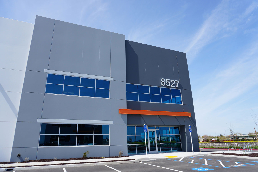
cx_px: 129
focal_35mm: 24
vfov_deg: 53.1
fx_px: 172
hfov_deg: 73.7
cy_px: 86
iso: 100
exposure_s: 1/640
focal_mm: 16
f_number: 5
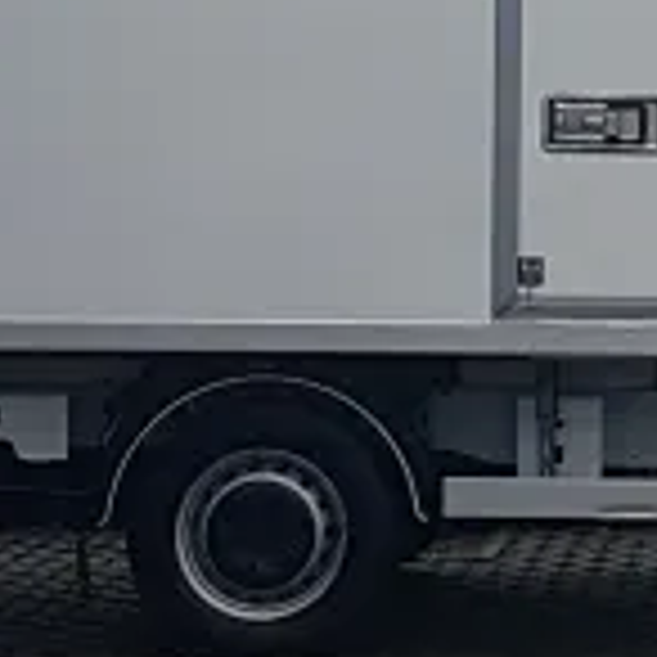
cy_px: 18
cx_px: 878
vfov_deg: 16.9
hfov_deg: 16.2
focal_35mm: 101
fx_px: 2169
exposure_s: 1/468
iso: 40
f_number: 1.7
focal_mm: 4.2
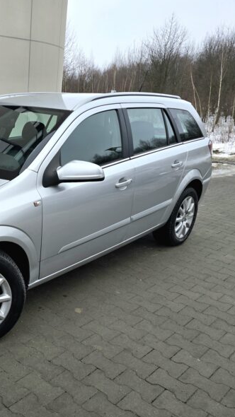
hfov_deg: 31.2
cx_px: -16
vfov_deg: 58.0
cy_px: 208
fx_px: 377
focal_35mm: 34
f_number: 1.7
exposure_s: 1/182
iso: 32
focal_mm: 6.3
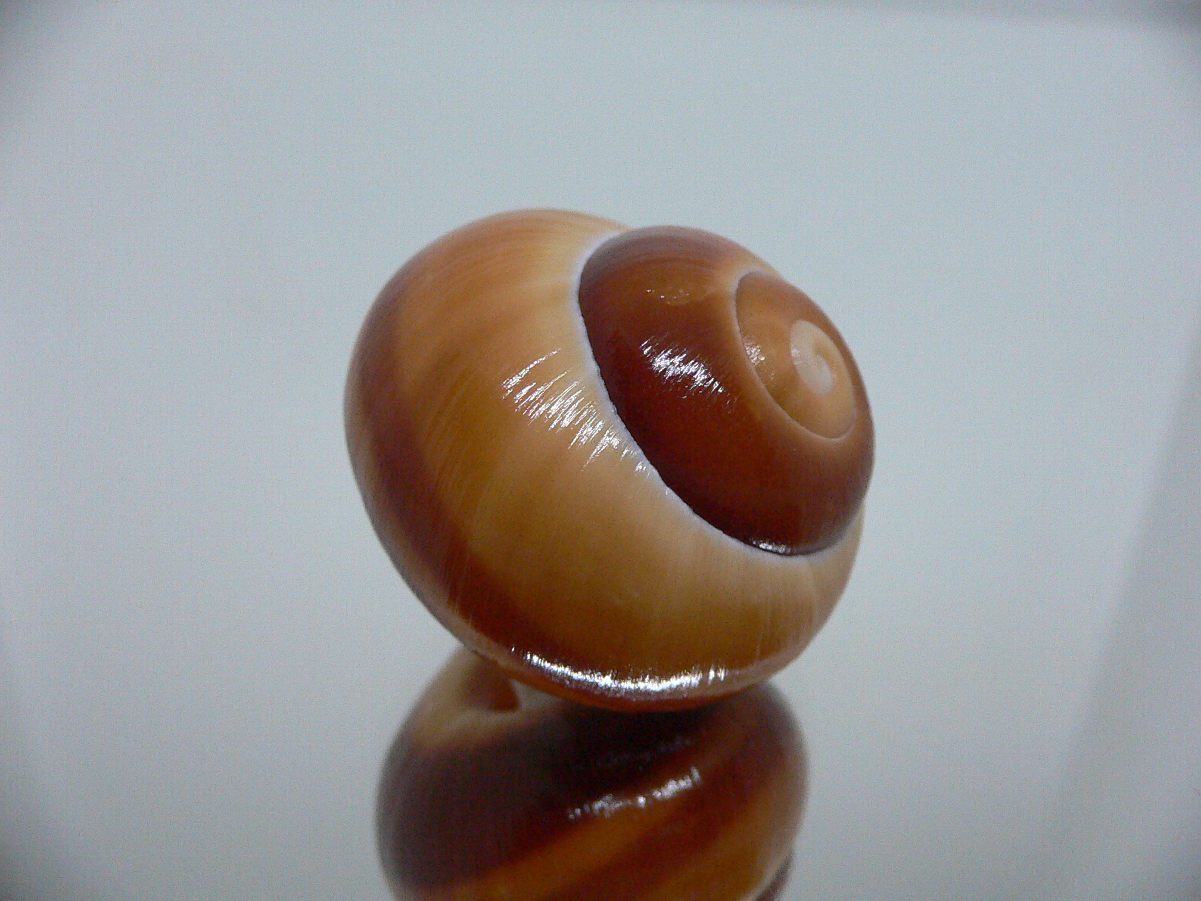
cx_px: 600
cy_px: 450
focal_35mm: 35
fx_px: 1214
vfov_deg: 40.7
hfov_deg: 52.6
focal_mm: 4.6
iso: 200
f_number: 2.8
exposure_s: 1/50
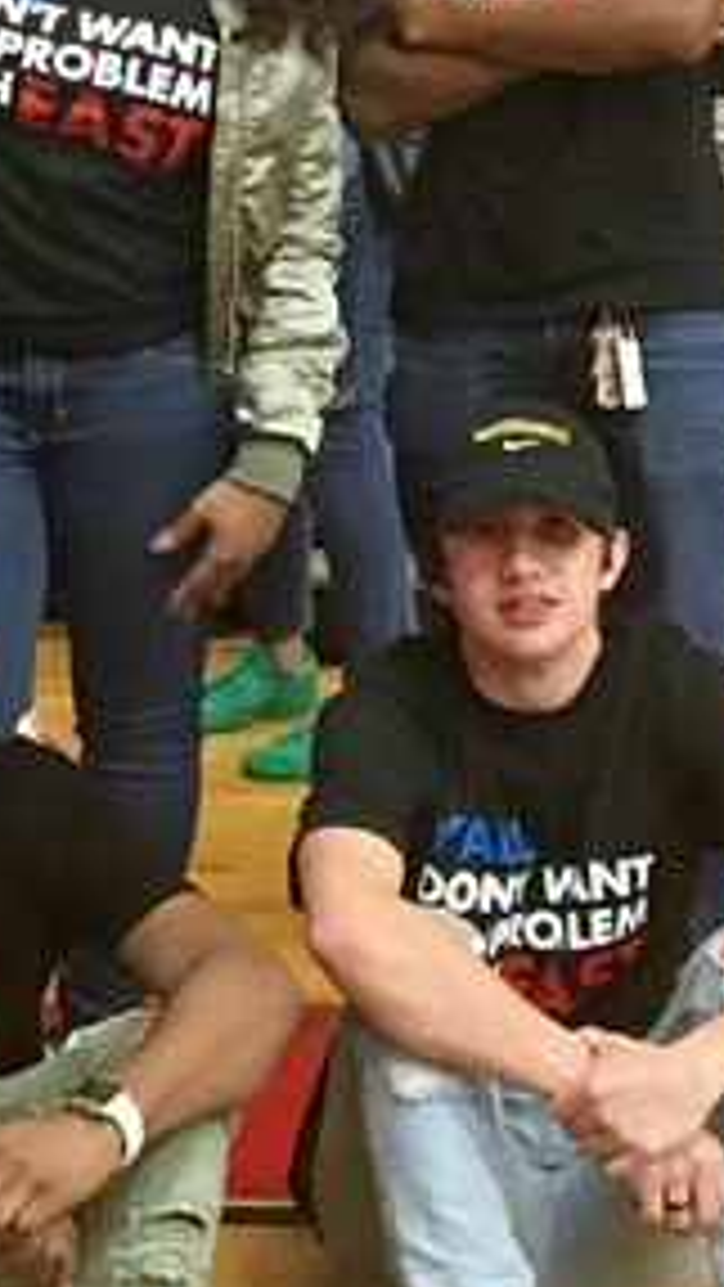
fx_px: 3616
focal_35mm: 106
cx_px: 36
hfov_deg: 11.3
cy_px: 554
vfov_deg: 20.2
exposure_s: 1/15
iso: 100
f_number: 2.2
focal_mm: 4.15
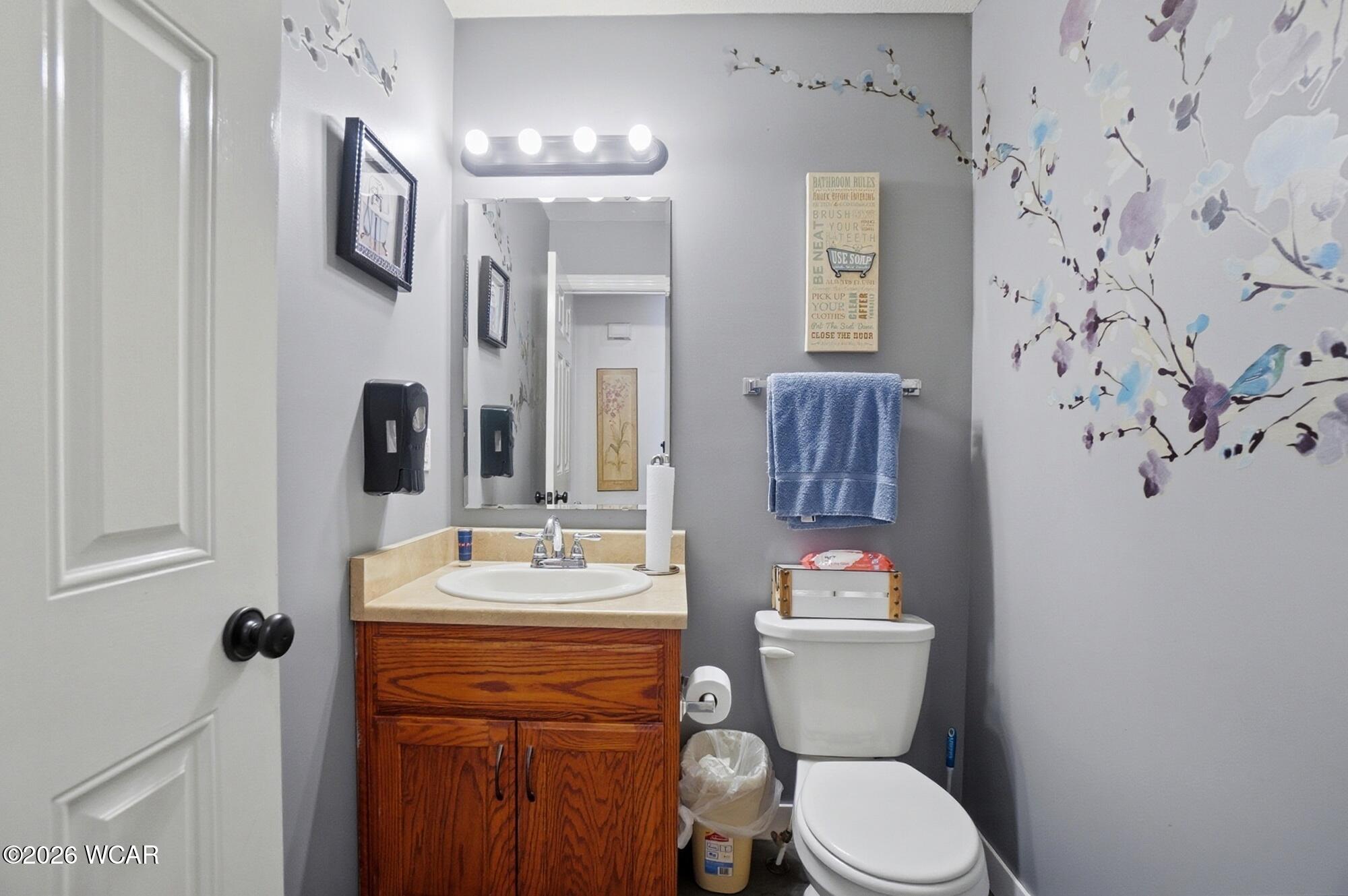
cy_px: 448
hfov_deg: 100.4
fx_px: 561
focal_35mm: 15
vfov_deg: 77.2
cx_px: 674
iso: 125
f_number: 5.6
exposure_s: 1/50
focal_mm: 10
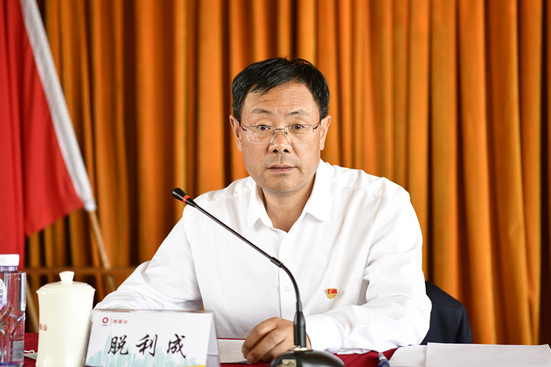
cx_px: 276
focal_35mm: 70
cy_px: 184
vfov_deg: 19.5
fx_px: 1071
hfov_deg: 28.8
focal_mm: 70
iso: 800
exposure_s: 1/320
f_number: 2.8
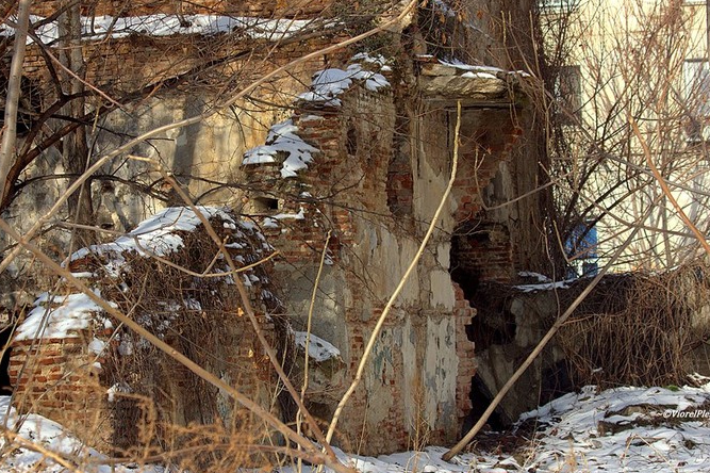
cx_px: 342
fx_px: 2602
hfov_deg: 15.5
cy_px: 226
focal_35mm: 132
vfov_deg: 10.4
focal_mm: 70
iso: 250
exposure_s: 1/1000
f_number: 5.6
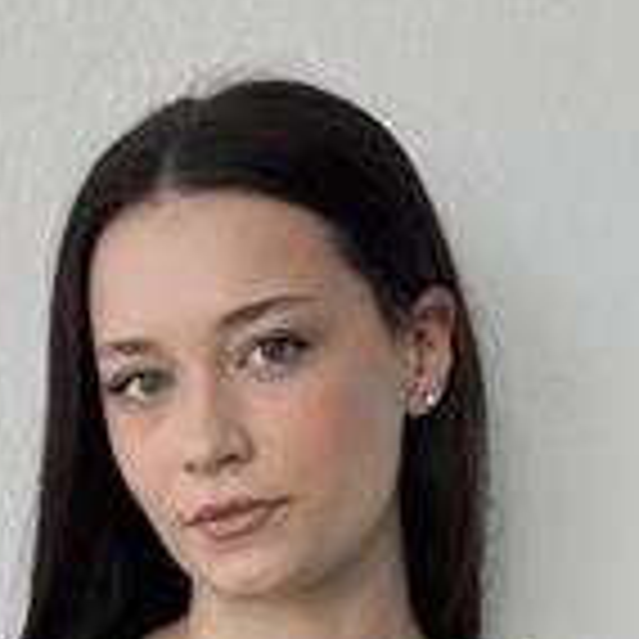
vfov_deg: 10.5
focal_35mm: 159
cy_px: 1042
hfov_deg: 10.9
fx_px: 3321
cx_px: 36
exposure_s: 1/756
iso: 64
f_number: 1.78
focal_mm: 6.76
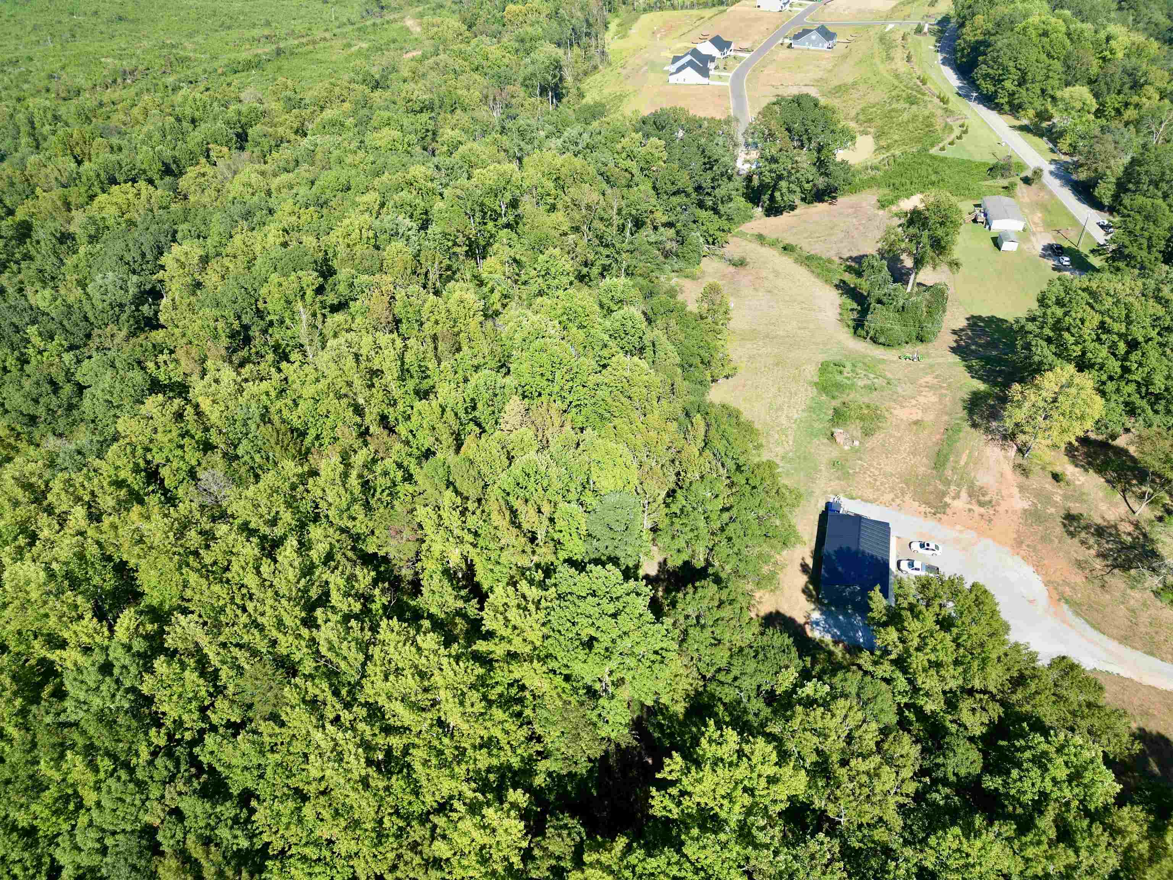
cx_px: 586
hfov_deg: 71.6
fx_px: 813
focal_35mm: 24
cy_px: 440
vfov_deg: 56.8
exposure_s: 1/1250
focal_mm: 6.72
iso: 100
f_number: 1.7
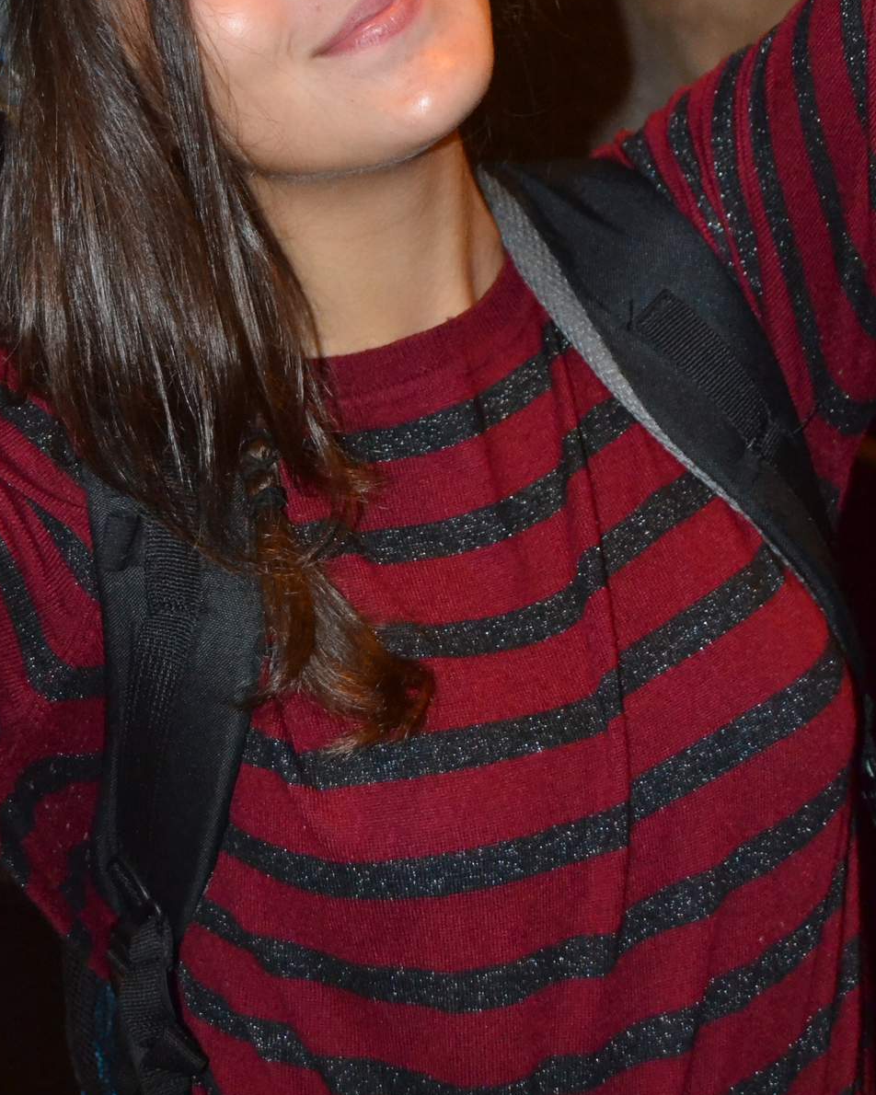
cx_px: 267
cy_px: 215
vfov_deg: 22.7
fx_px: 2683
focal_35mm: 83
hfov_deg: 18.5
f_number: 4.5
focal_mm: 35
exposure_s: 1/60
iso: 3200
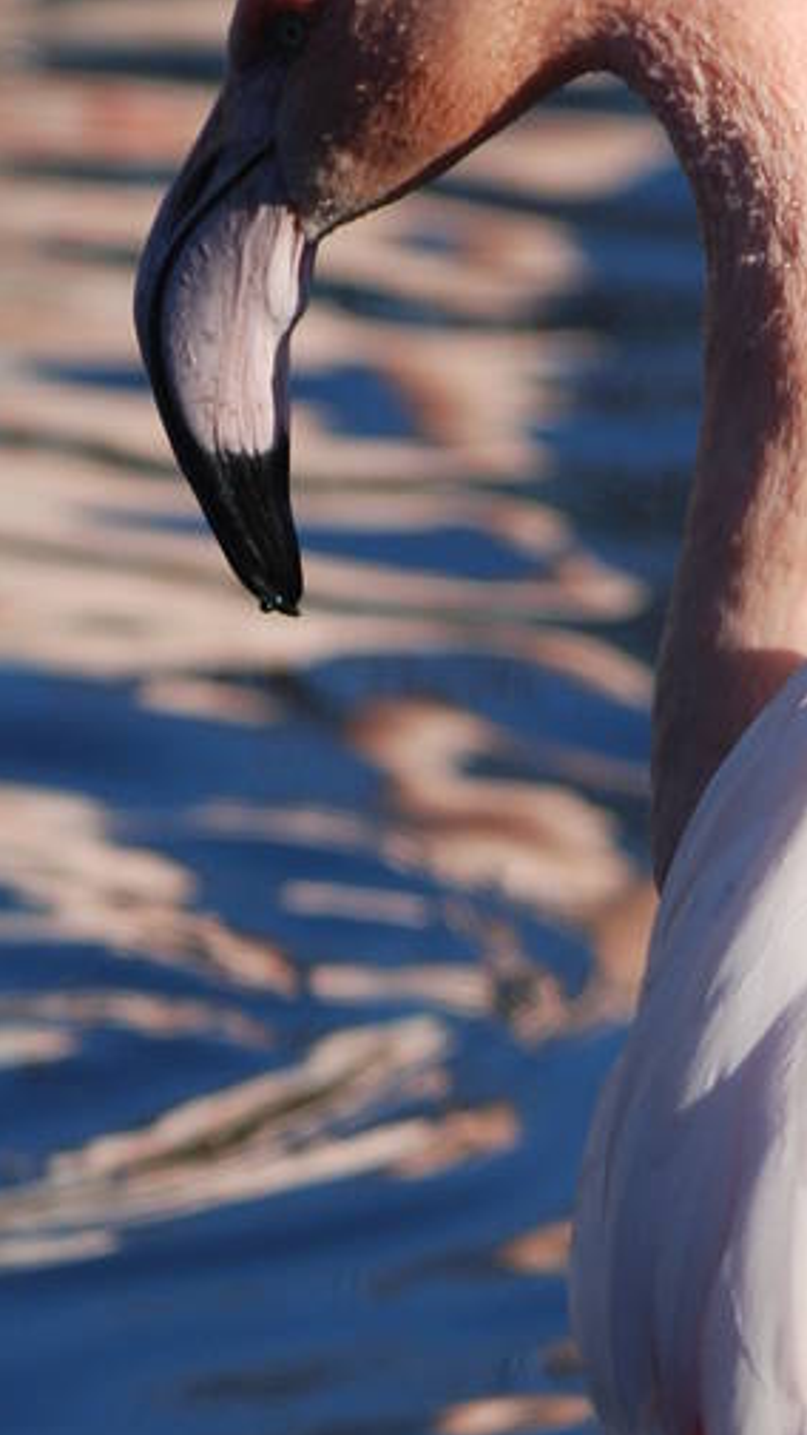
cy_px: 1313
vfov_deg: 2.9
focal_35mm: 748
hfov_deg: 1.6
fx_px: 28460
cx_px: 536
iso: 200
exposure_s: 1/1000
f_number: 4.5
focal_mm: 150
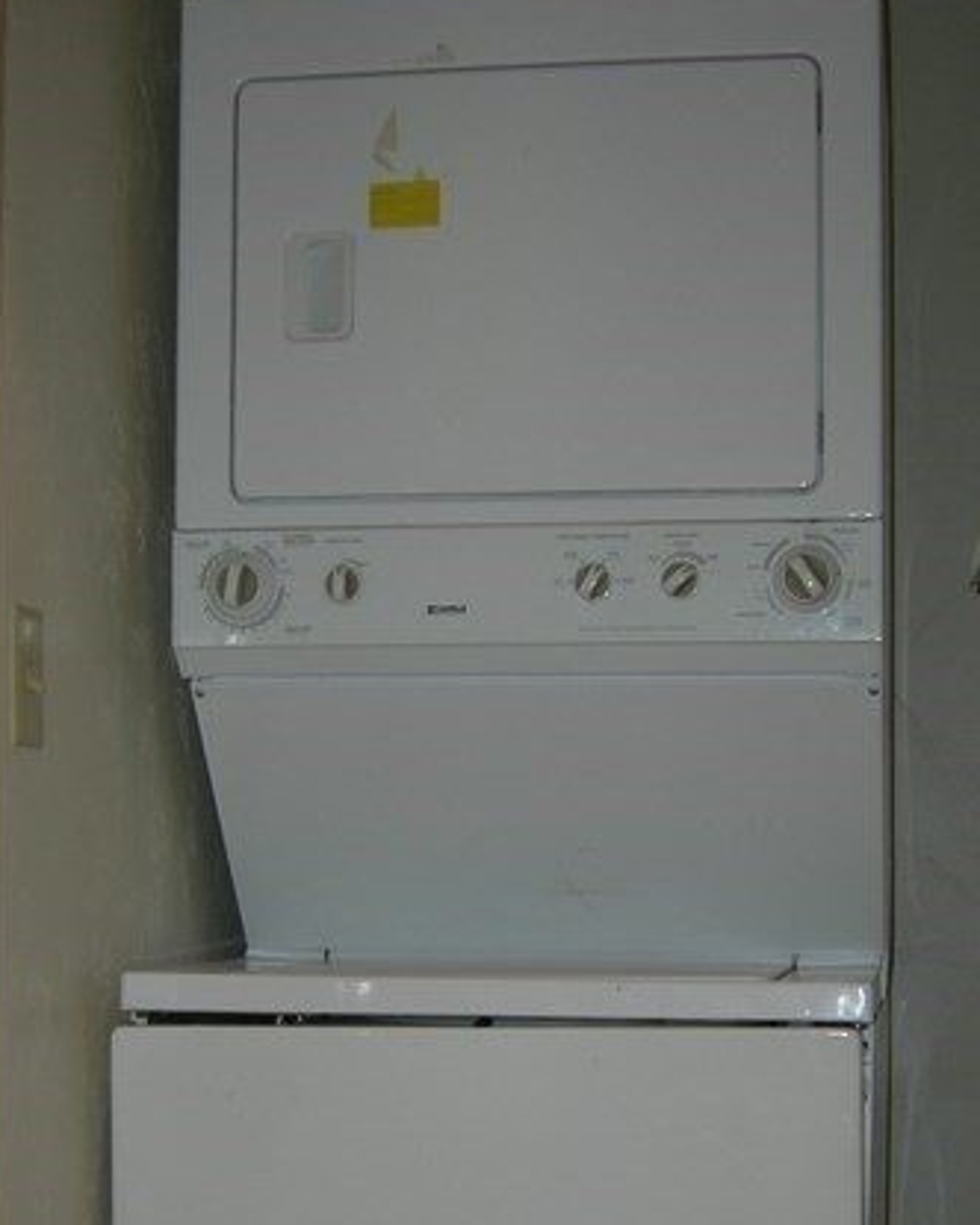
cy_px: 859
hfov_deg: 23.5
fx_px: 2357
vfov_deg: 28.9
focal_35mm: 65
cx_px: 484
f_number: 2.7
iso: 64
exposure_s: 1/60.1
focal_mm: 7.5
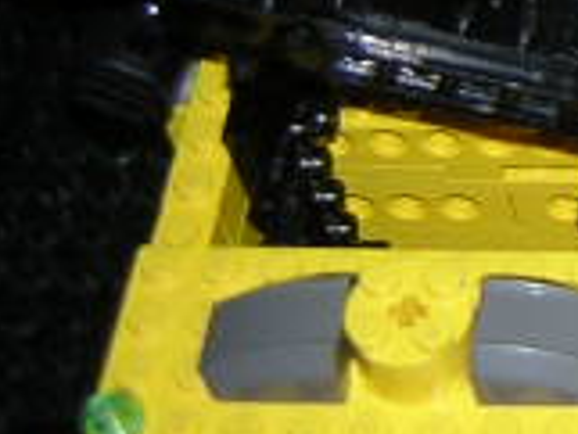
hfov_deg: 12.3
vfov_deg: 10.2
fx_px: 2390
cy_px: -129
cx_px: 1120
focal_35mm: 143
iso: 100
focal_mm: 4.7
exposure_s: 1/60.1
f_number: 2.6
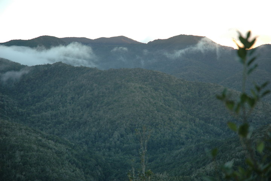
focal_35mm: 105
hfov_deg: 19.5
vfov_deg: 13.0
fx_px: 790
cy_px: 90
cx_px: 136
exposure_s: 1/80
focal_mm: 70
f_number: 4.5
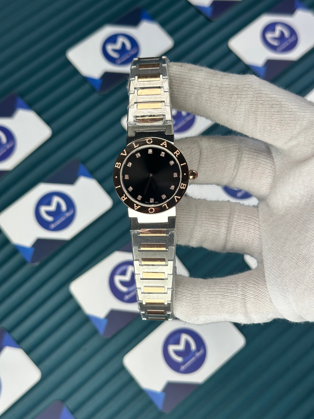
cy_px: 210
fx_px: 581
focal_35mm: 48
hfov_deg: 30.3
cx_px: 157
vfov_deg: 39.7
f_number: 1.78
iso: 64
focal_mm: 6.86
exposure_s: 1/980
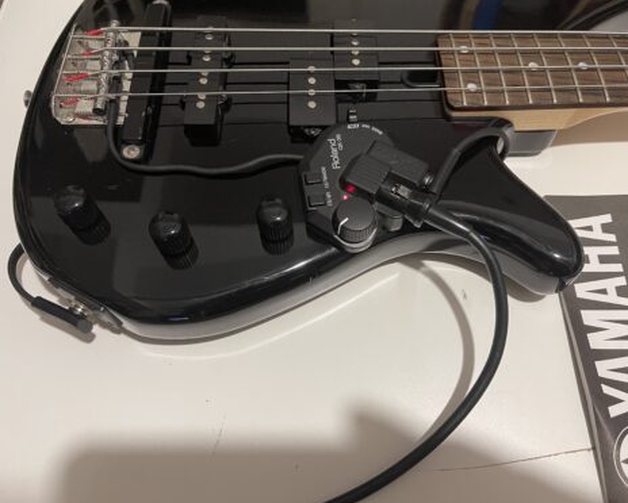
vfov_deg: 51.6
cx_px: 336
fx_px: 521
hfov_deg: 62.1
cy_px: 247
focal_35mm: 28
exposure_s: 1/60
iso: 400
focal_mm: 5.1
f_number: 1.6
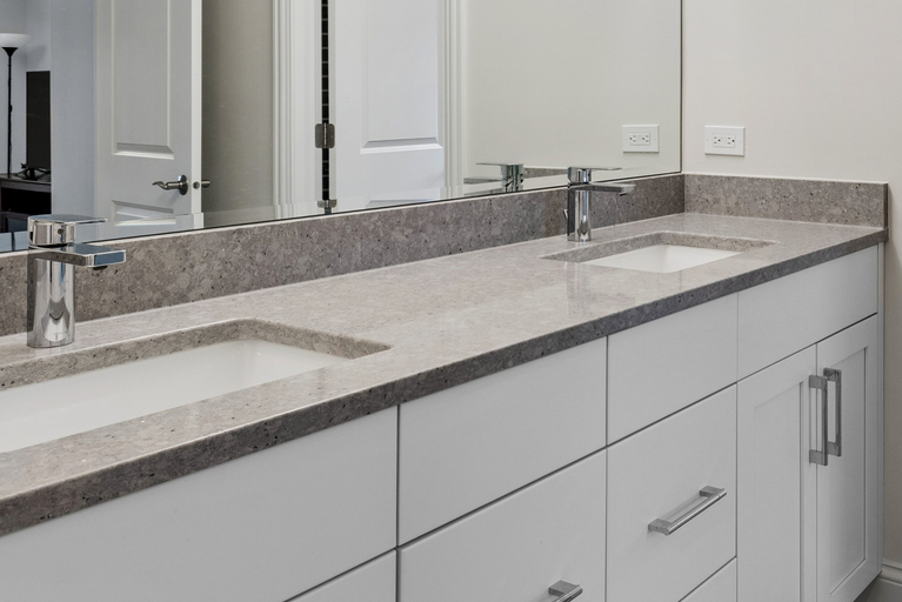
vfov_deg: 33.8
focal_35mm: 38
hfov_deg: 48.6
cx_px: 683
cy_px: 103
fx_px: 952
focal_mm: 12
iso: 320
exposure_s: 1/15
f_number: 8
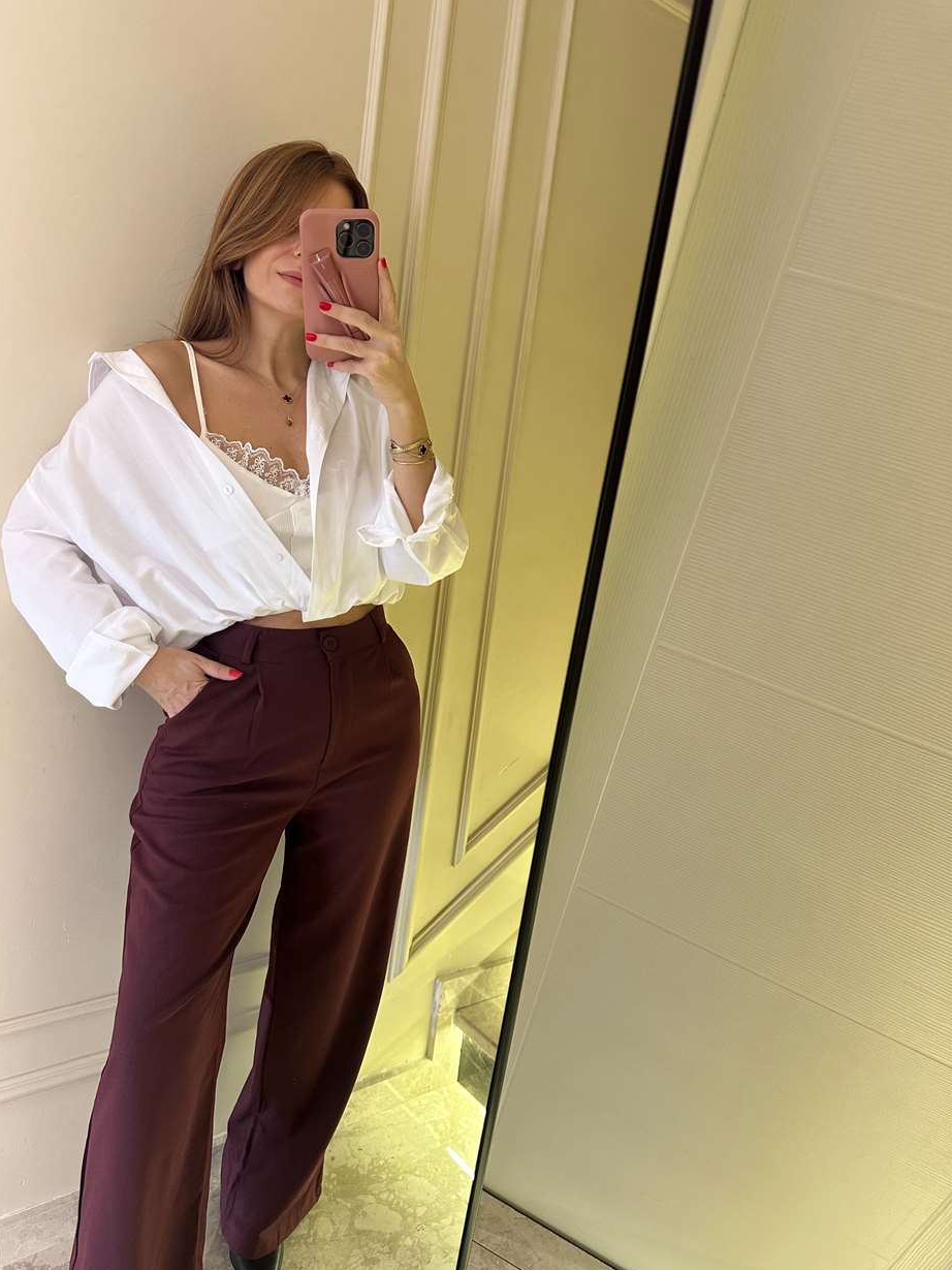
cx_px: 458
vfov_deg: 69.4
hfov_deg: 54.9
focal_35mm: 25
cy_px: 646
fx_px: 917
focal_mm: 6.86
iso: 250
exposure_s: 1/60
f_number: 1.78
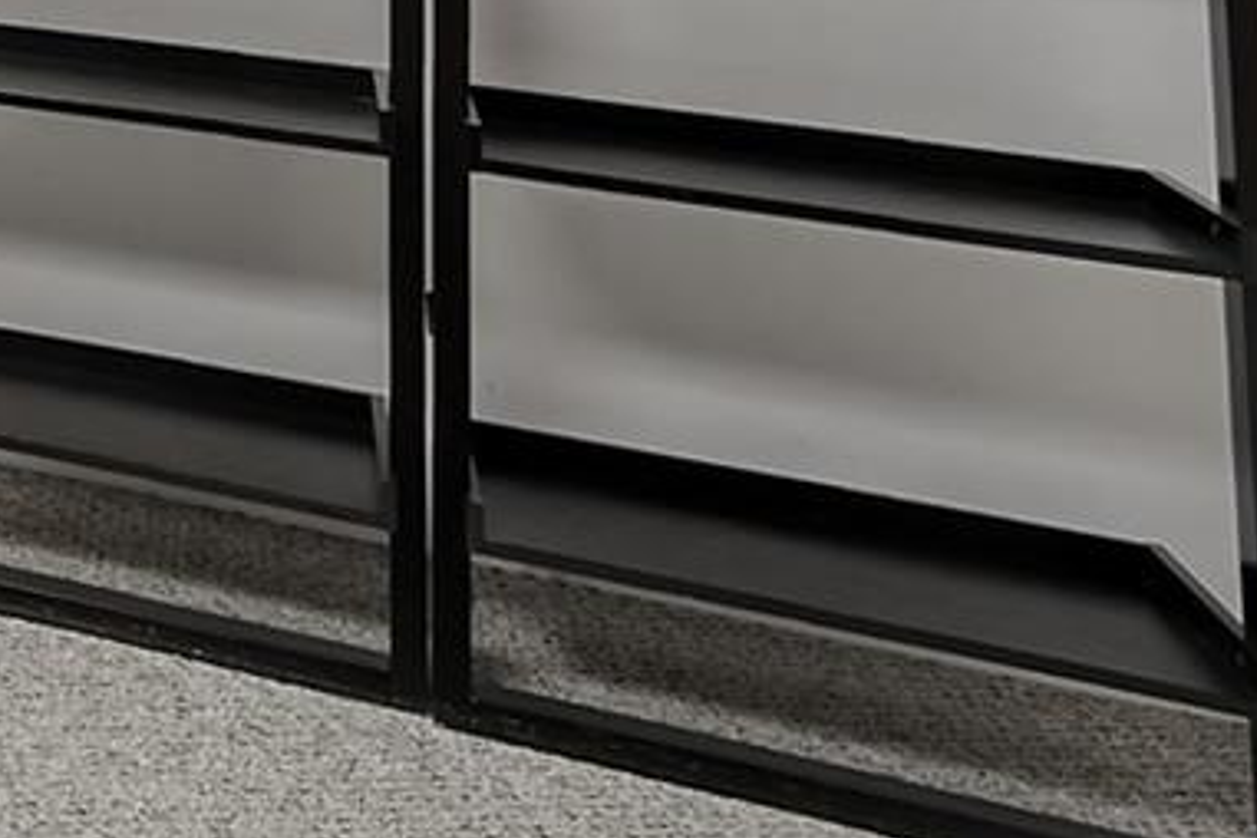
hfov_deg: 19.3
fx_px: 2200
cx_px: -1234
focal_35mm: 63
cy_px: -584
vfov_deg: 18.0
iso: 800
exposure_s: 1/160
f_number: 10
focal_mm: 10
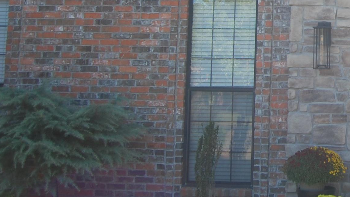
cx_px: 421
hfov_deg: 25.6
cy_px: -5
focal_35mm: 74
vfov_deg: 16.0
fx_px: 687
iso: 200
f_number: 6.3
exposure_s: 1/160
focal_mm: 18
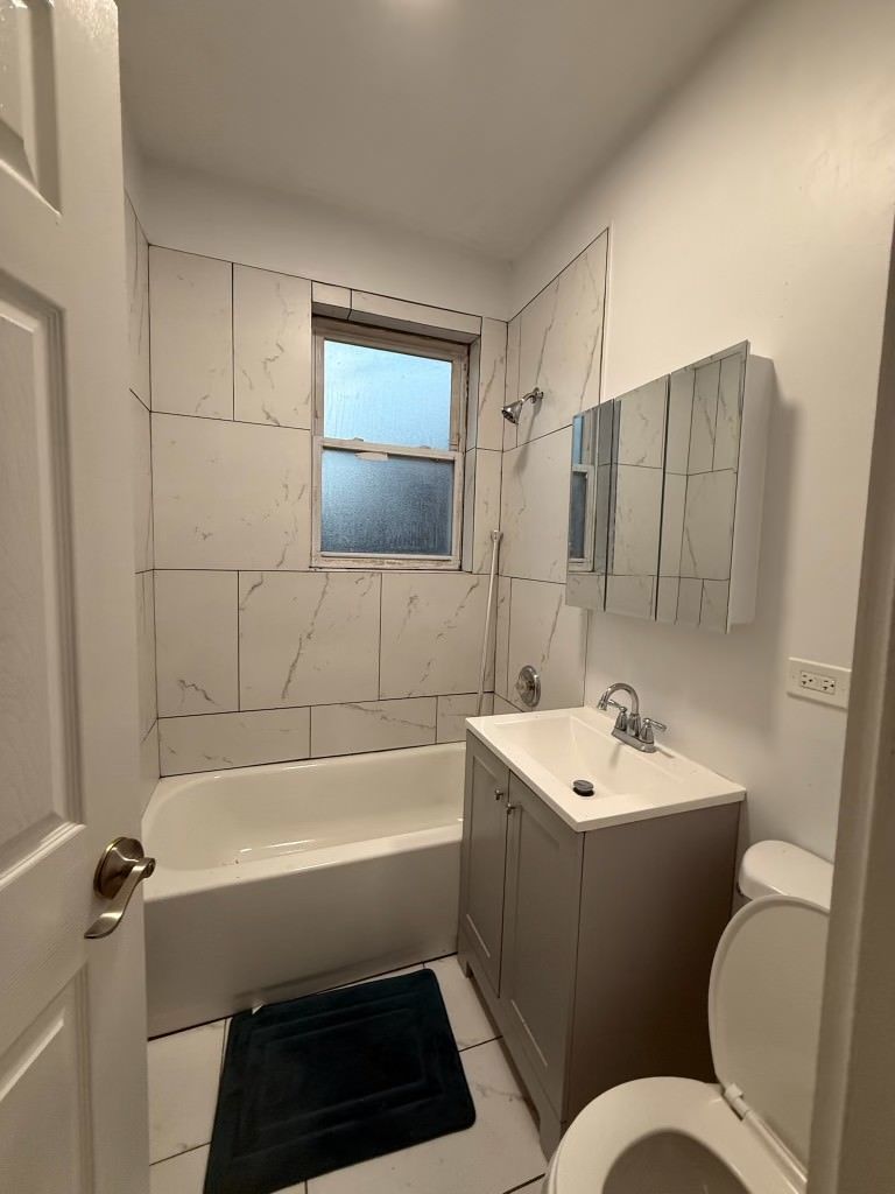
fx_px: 483
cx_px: 448
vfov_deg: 102.1
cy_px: 597
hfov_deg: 85.7
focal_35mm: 14
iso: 200
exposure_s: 1/120
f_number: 2.2
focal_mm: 2.22
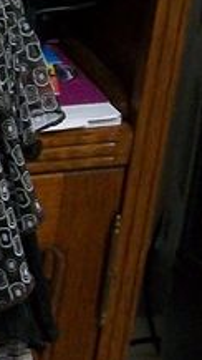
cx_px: -382
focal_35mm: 171
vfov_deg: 12.3
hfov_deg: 6.5
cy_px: -88
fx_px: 1629
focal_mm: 6.1
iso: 200
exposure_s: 1/8
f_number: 2.7
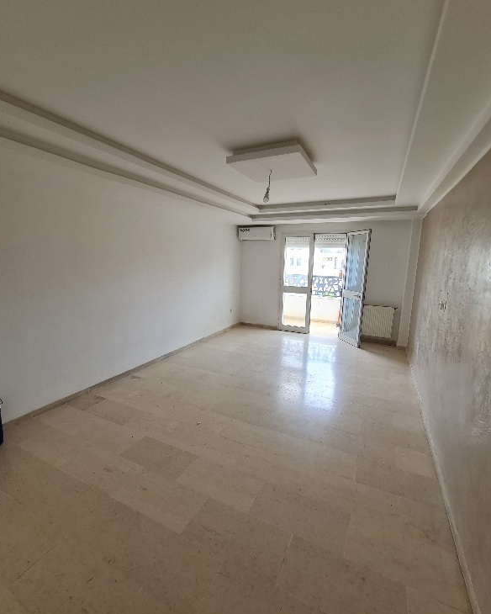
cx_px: 248
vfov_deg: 100.7
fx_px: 254
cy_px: 312
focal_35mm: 14
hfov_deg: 88.0
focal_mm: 2.2
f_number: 2.2
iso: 64
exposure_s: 1/100
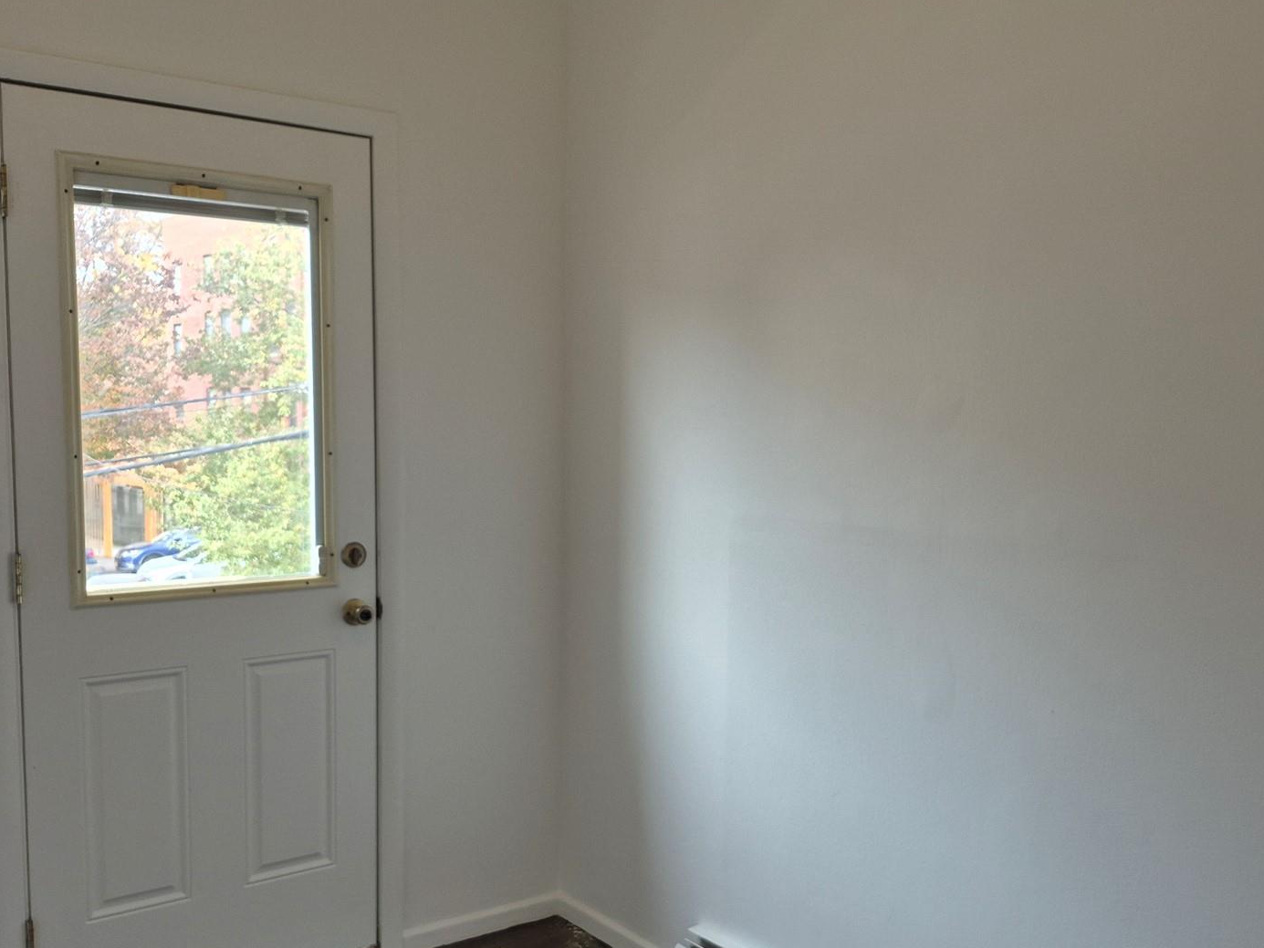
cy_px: 547
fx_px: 1242
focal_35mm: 34
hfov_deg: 53.9
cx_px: 684
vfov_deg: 41.7
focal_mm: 5.4
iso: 64
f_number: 1.8
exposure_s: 1/120
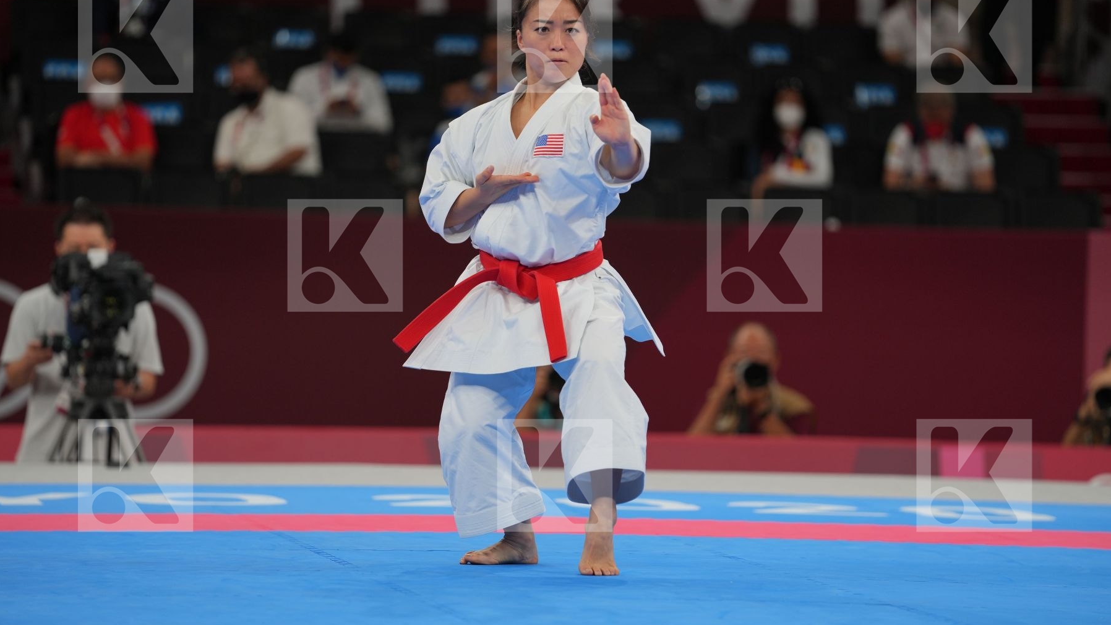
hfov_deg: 10.3
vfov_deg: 5.8
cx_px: 555
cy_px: 256
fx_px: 6186
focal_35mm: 210
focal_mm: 200
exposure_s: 1/500
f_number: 2.8
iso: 250
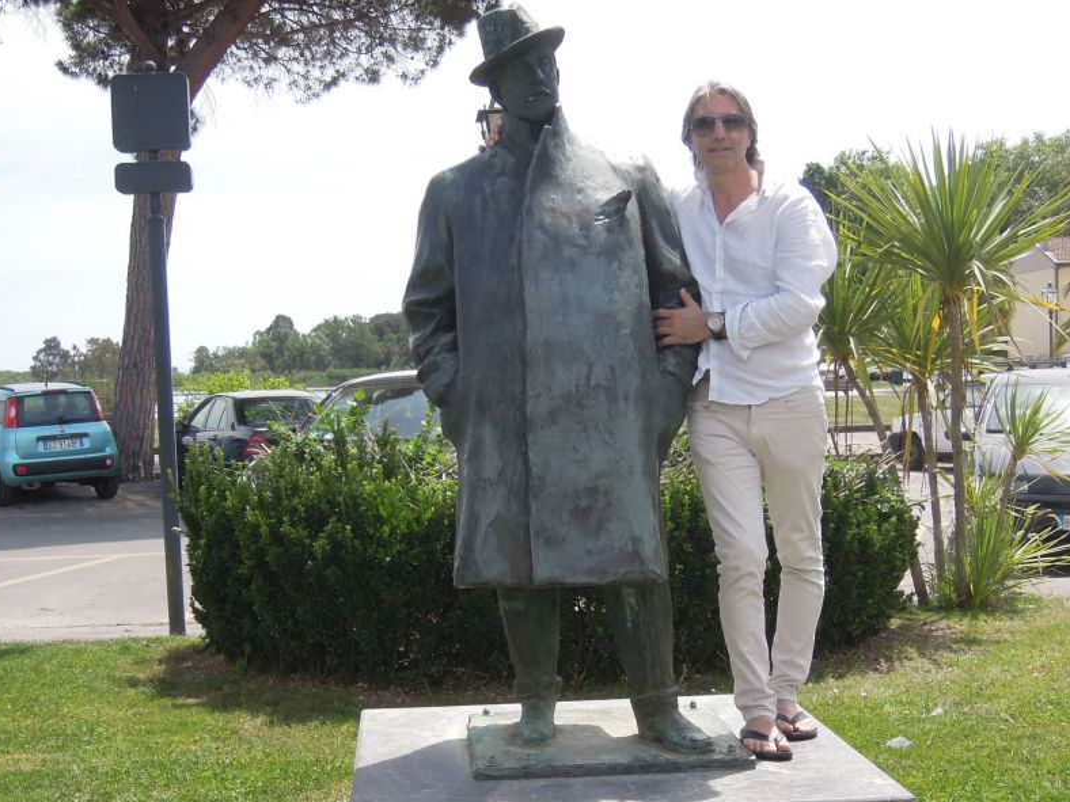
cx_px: 508
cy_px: 520
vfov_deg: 27.9
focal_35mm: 52
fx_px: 1607
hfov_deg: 36.8
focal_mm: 7.2
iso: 160
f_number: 2.9
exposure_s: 1/1250
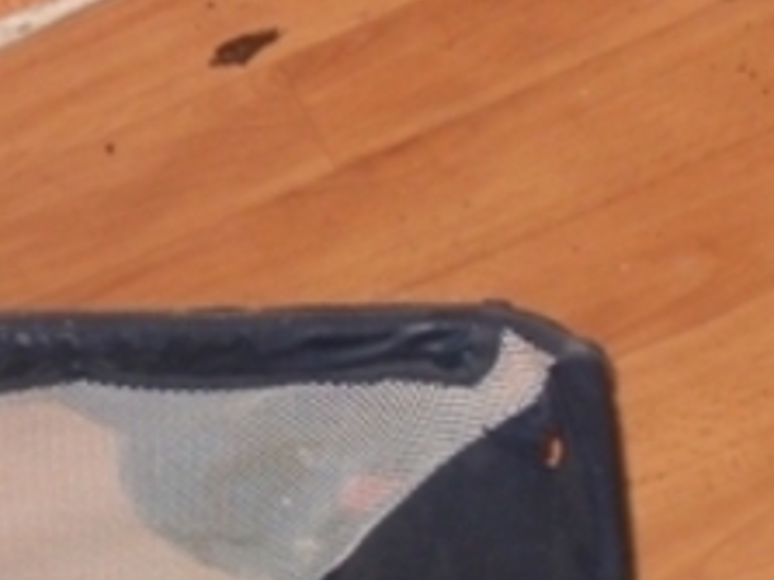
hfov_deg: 14.7
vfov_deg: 11.5
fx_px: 2883
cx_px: -208
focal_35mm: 129
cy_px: 438
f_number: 3.5
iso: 125
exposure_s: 1/30
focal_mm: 6.3
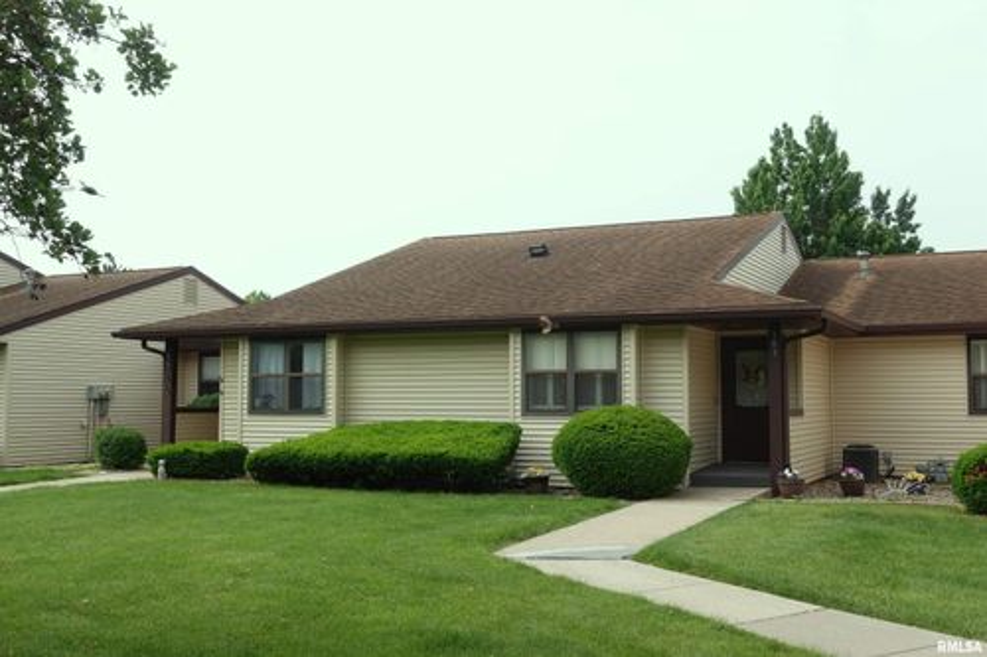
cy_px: 328
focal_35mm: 39
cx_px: 494
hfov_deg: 49.6
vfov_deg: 34.2
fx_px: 1069
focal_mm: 14.3
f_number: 5.6
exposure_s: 1/250
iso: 125
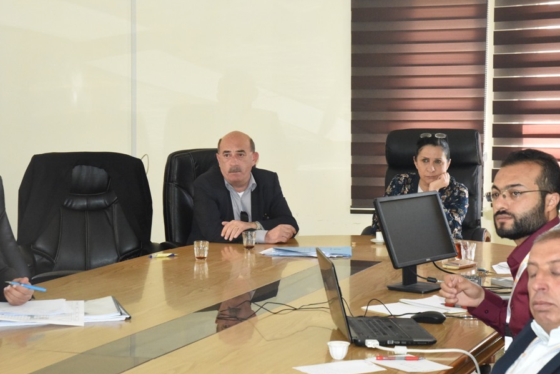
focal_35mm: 89
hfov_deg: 22.9
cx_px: 291
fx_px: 1385
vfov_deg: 15.4
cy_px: 197
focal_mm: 78
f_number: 10
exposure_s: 1/250
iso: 10000
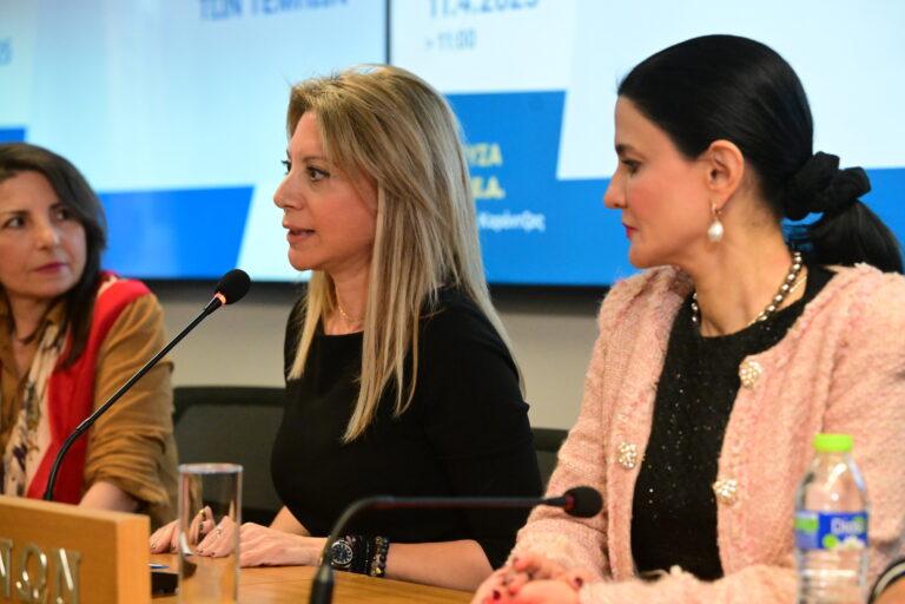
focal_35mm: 102
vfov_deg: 13.4
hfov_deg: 20.0
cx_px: 452
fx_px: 2564
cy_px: 302
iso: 10000
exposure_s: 1/500
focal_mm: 102
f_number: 4.5
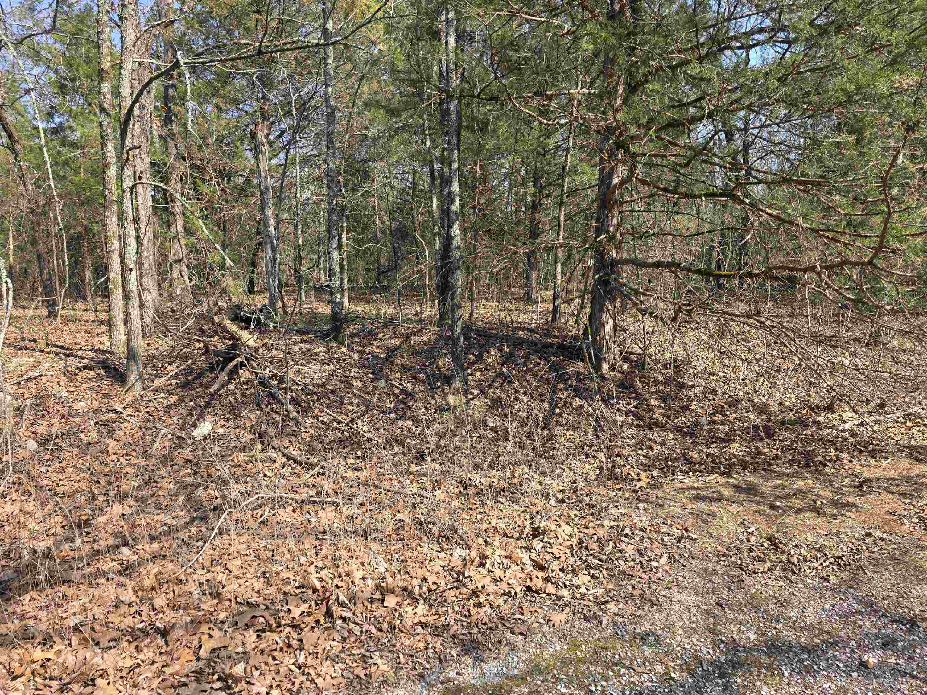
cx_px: 464
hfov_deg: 73.9
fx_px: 616
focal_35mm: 23
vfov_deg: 58.9
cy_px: 348
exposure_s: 1/1521
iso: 80
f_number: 1.7
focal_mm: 6.3
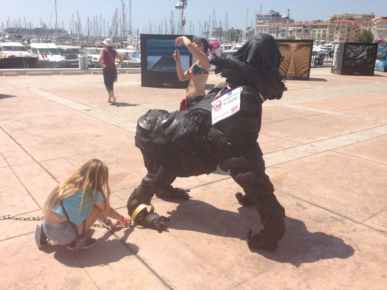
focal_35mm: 33
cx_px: 194
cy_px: 145
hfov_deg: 55.4
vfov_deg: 42.9
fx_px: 369
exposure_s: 1/1695
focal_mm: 4.13
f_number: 2.4
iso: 50
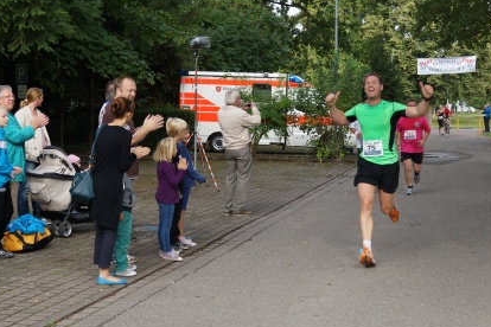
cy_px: 145
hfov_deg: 30.3
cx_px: 323
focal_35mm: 66
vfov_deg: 20.6
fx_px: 900
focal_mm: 28
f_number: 5.6
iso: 100
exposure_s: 1/125
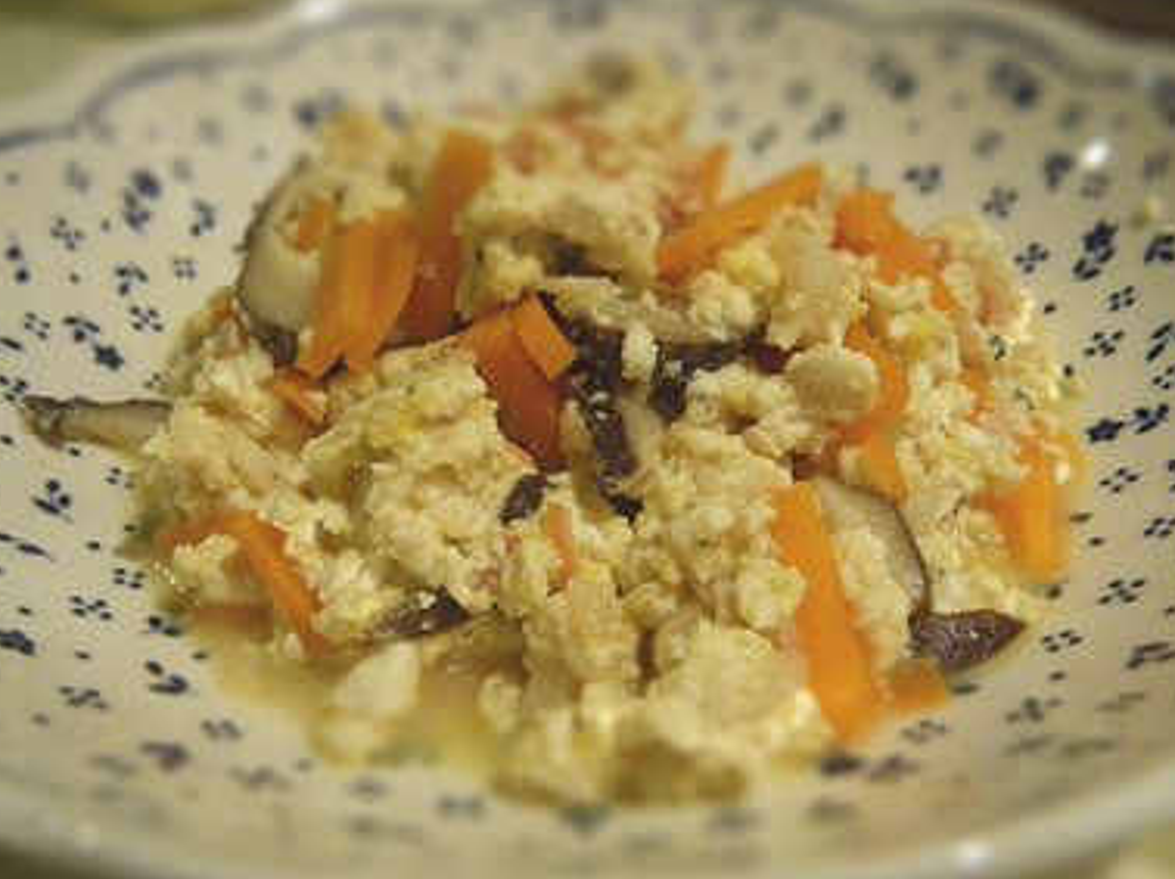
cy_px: 453
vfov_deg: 39.6
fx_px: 1221
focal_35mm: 36
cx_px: 572
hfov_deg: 51.4
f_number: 3.8
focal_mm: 6.1
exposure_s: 1/40
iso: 800
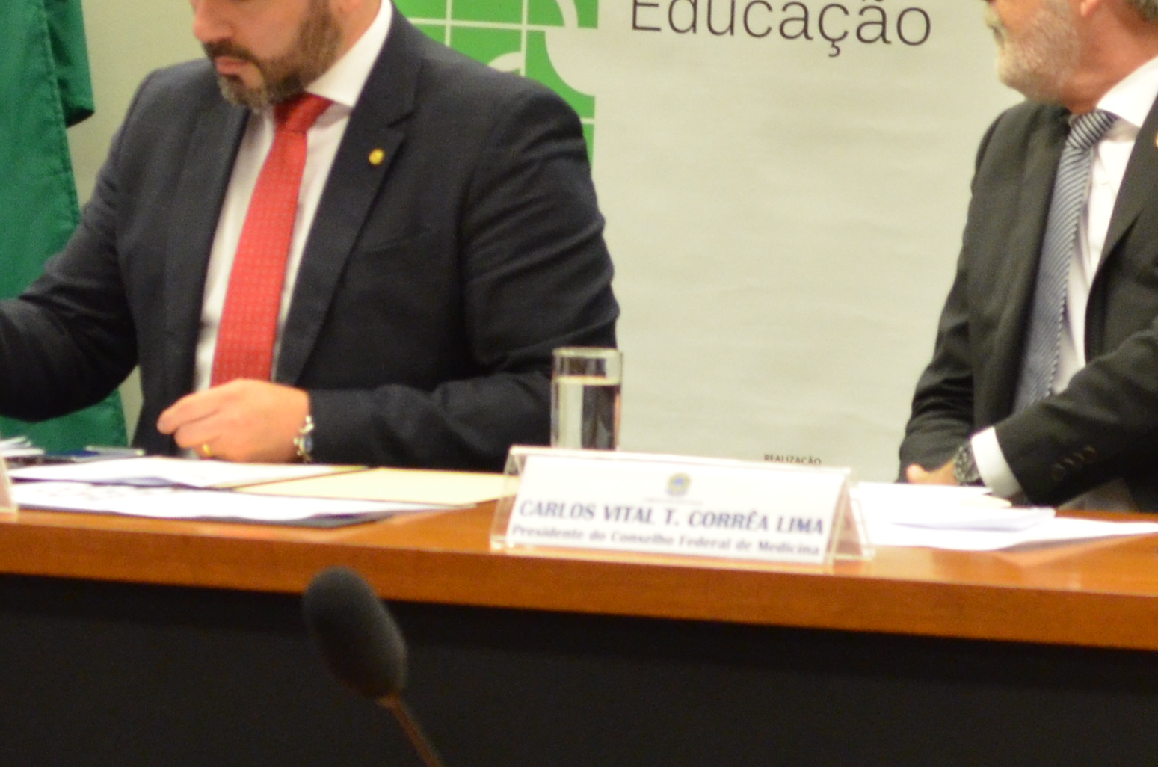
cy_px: 422
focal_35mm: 229
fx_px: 7351
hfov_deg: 9.0
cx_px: 469
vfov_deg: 6.0
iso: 1600
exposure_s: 1/100
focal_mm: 48
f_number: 5.3
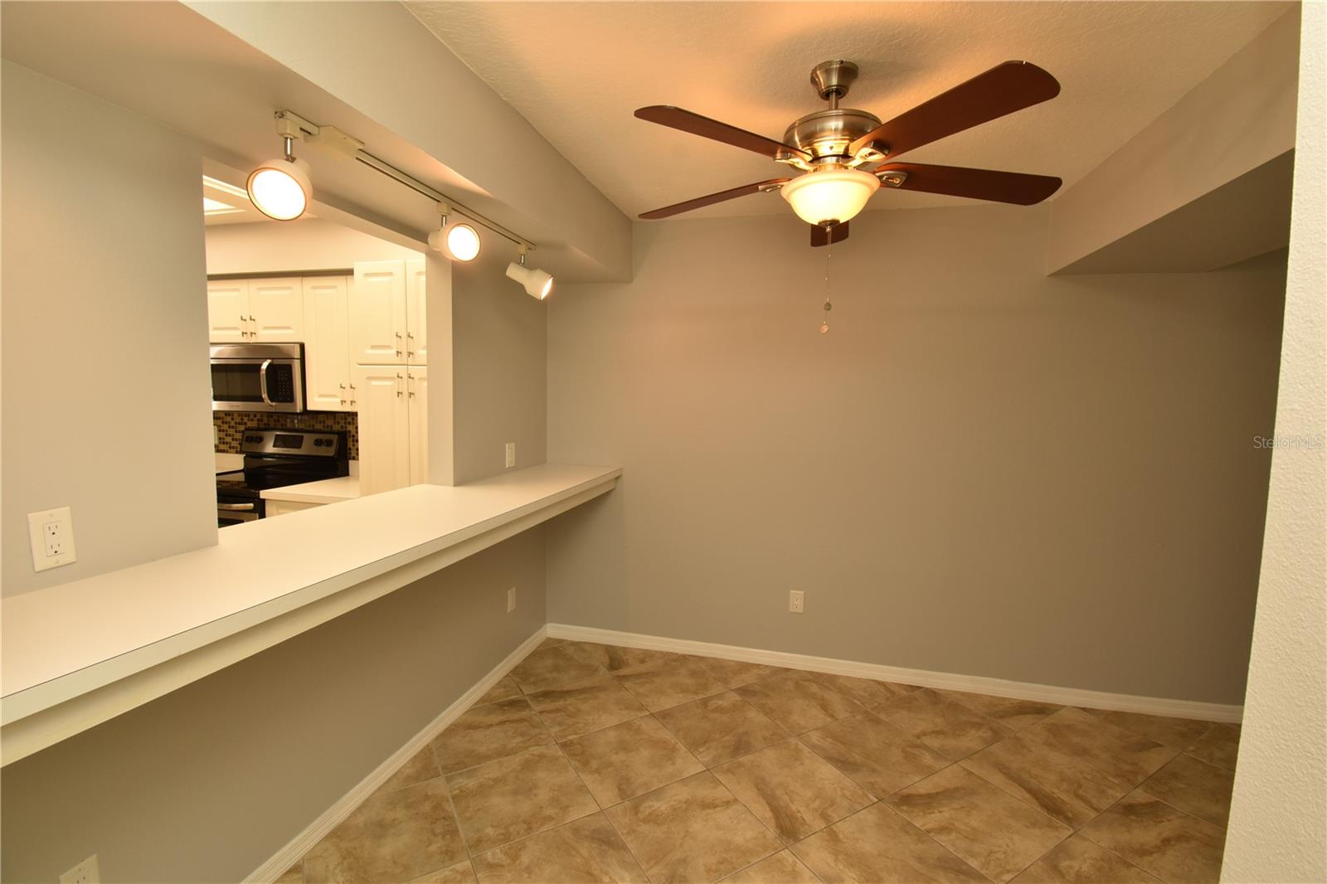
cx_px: 664
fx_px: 553
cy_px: 442
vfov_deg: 77.3
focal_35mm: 15
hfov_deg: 100.4
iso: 400
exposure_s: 1/30
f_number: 10
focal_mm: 10
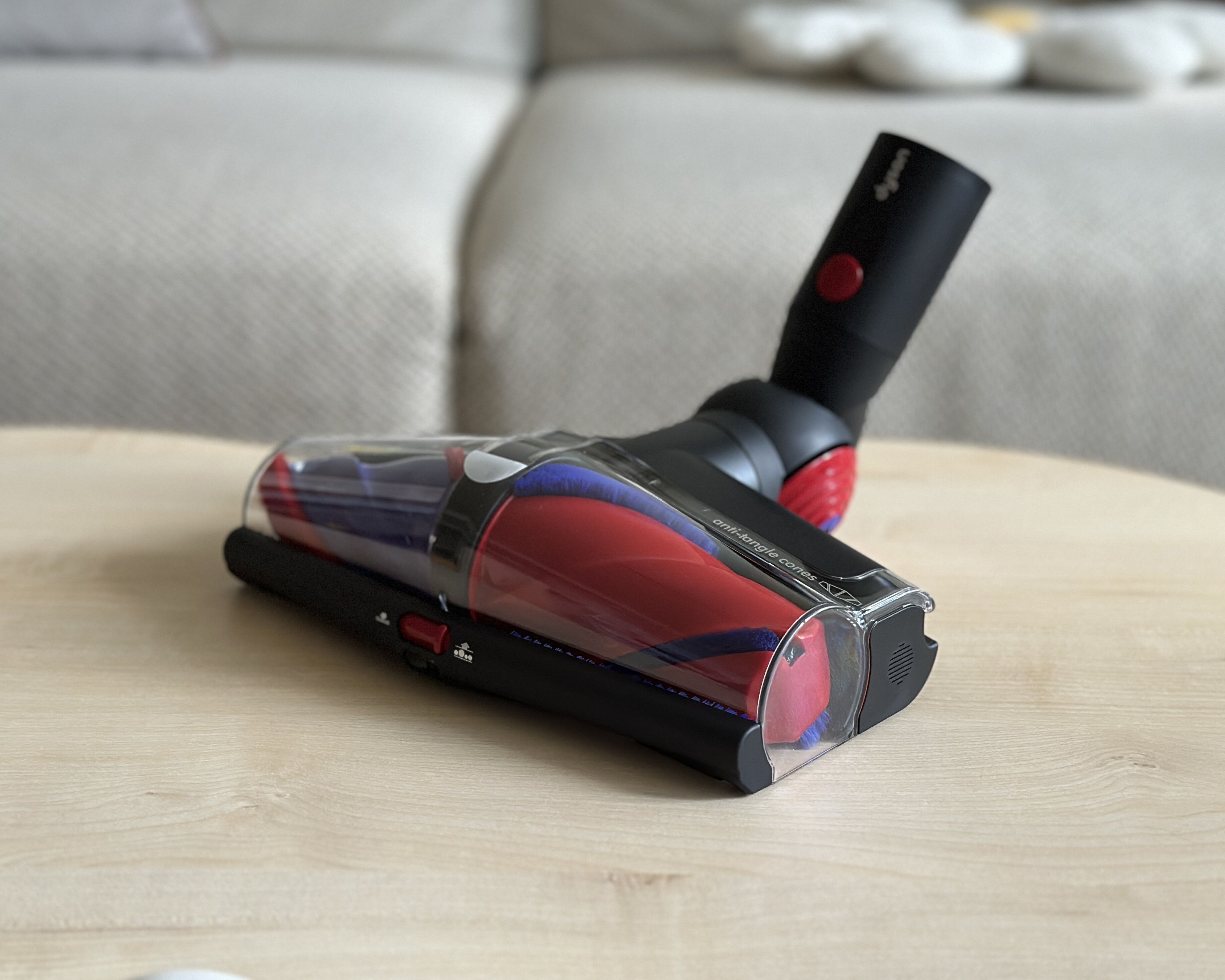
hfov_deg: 36.7
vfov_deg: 29.7
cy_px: 487
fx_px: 1849
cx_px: 612
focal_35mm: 51
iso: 800
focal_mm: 6.86
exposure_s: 1/38
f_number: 1.78
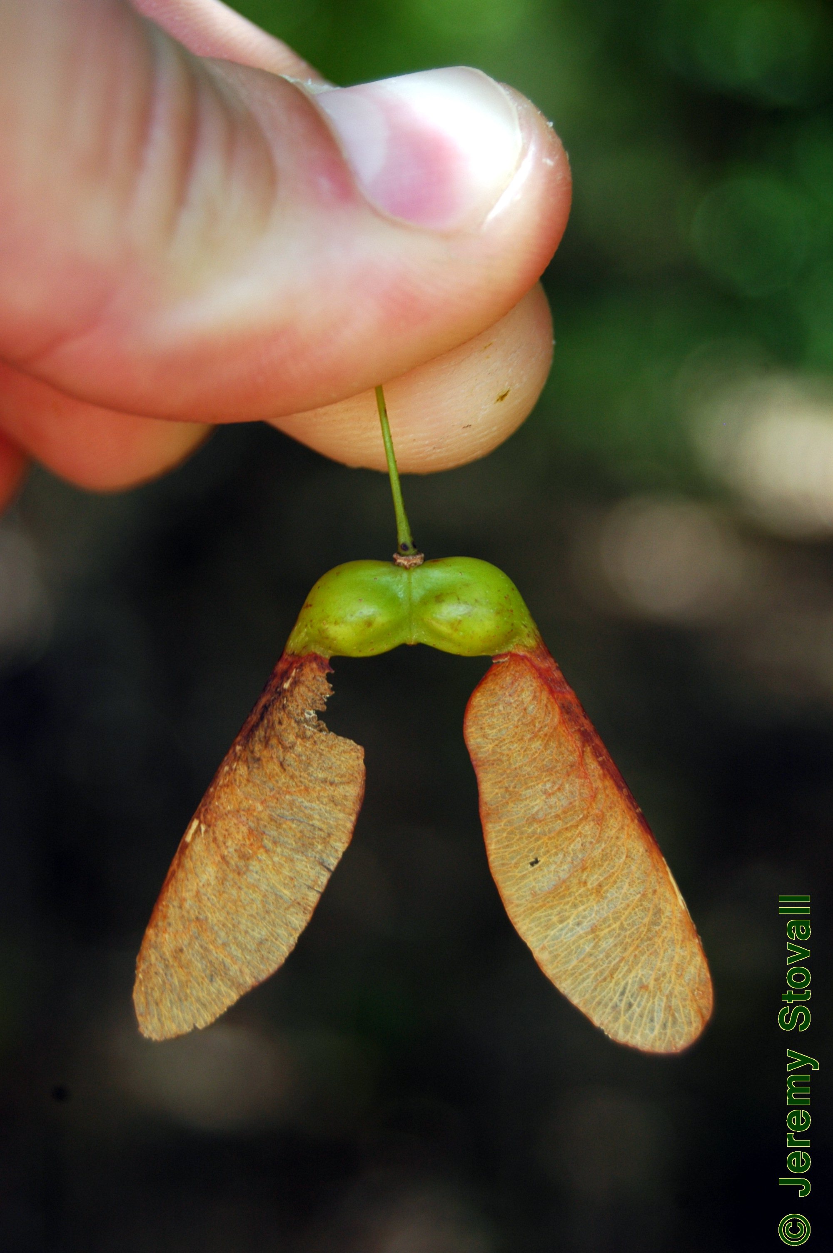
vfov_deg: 24.6
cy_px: 626
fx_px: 2869
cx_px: 416
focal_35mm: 82
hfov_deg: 16.5
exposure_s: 1/125
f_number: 6.7
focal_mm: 55
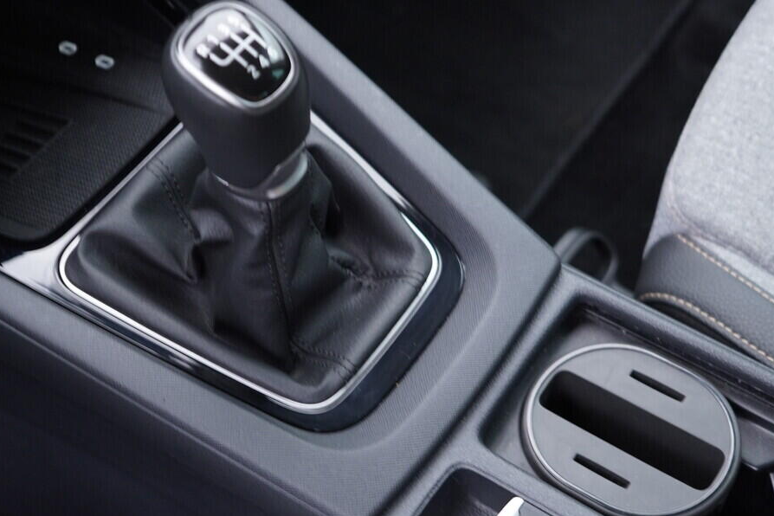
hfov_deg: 34.4
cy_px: 277
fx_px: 1247
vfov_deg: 23.4
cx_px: 437
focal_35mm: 58
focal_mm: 24
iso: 320
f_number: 2.8
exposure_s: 1/40
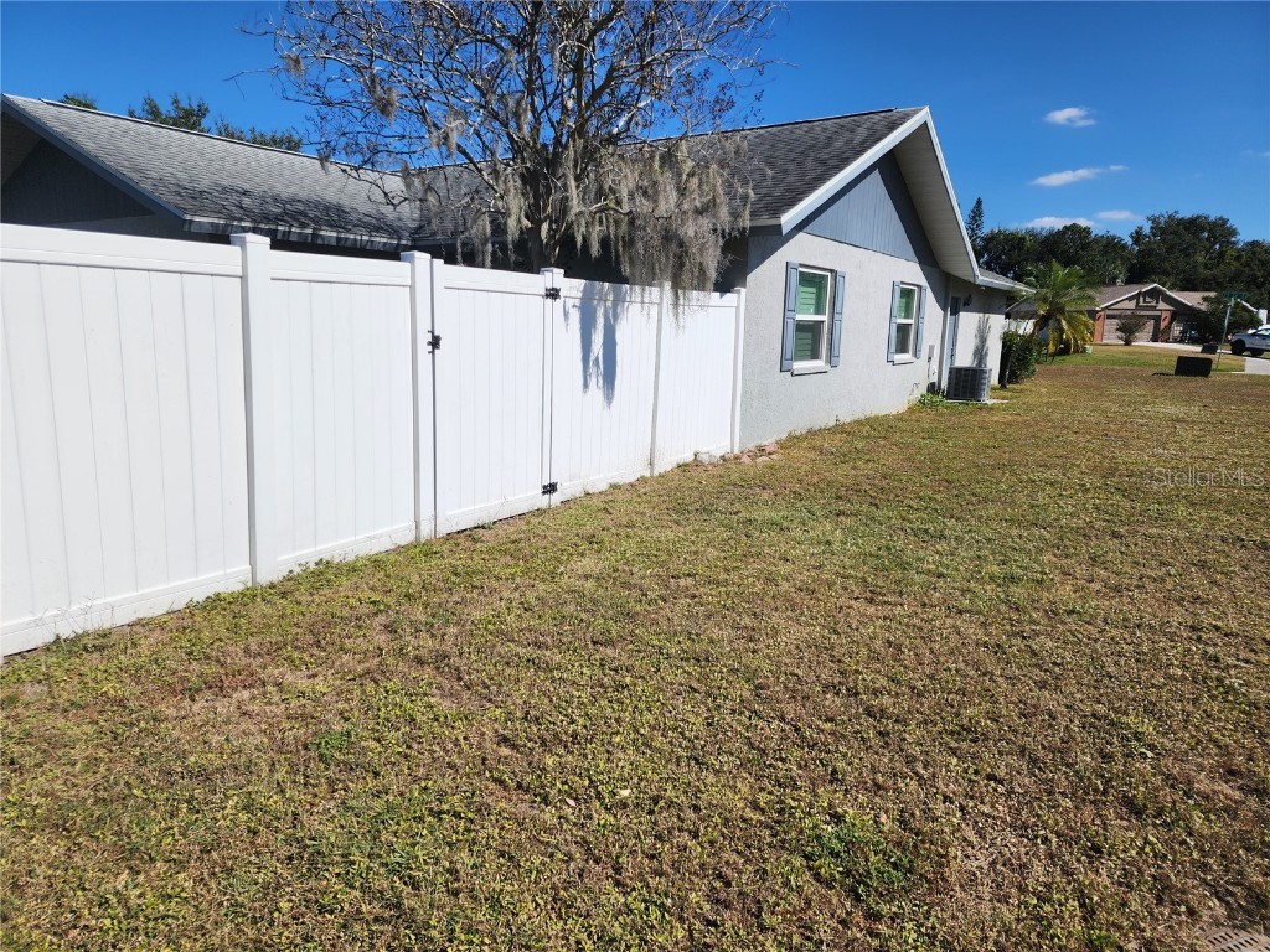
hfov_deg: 73.9
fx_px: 844
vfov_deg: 58.9
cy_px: 476
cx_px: 635
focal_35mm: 23
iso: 12
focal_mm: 6.4
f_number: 1.8
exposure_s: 1/2450
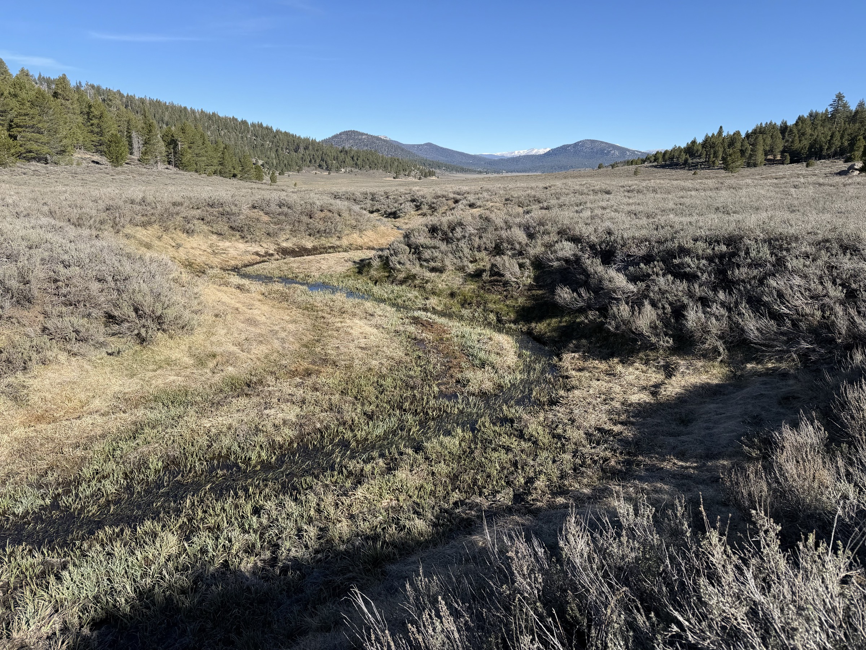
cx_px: 433
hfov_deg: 71.6
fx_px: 600
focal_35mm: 24
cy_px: 325
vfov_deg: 56.8
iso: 80
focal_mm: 6.76
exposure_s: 1/3759
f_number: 1.78
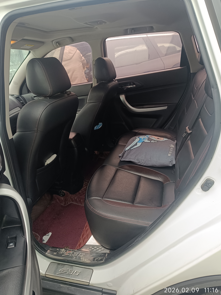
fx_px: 213
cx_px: 113
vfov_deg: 69.4
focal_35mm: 25
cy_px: 149
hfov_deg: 54.9
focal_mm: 5.59
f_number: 1.88
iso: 306
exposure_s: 1/101
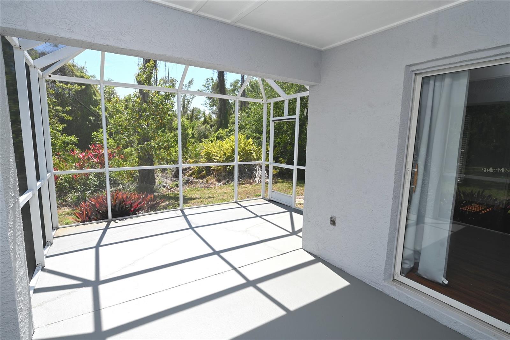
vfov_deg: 67.4
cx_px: 255
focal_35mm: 18
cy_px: 170
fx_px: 255
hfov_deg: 90.0
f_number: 7.1
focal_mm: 18
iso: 100
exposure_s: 1/200
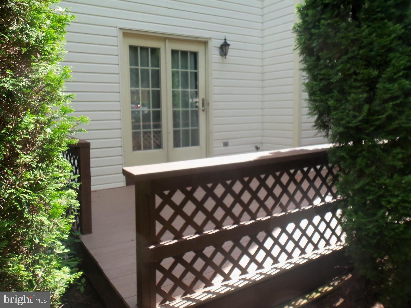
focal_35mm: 29
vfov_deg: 48.2
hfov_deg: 61.7
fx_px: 344
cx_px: 206
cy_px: 154
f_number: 3.4
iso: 80
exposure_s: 1/200
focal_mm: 5.2
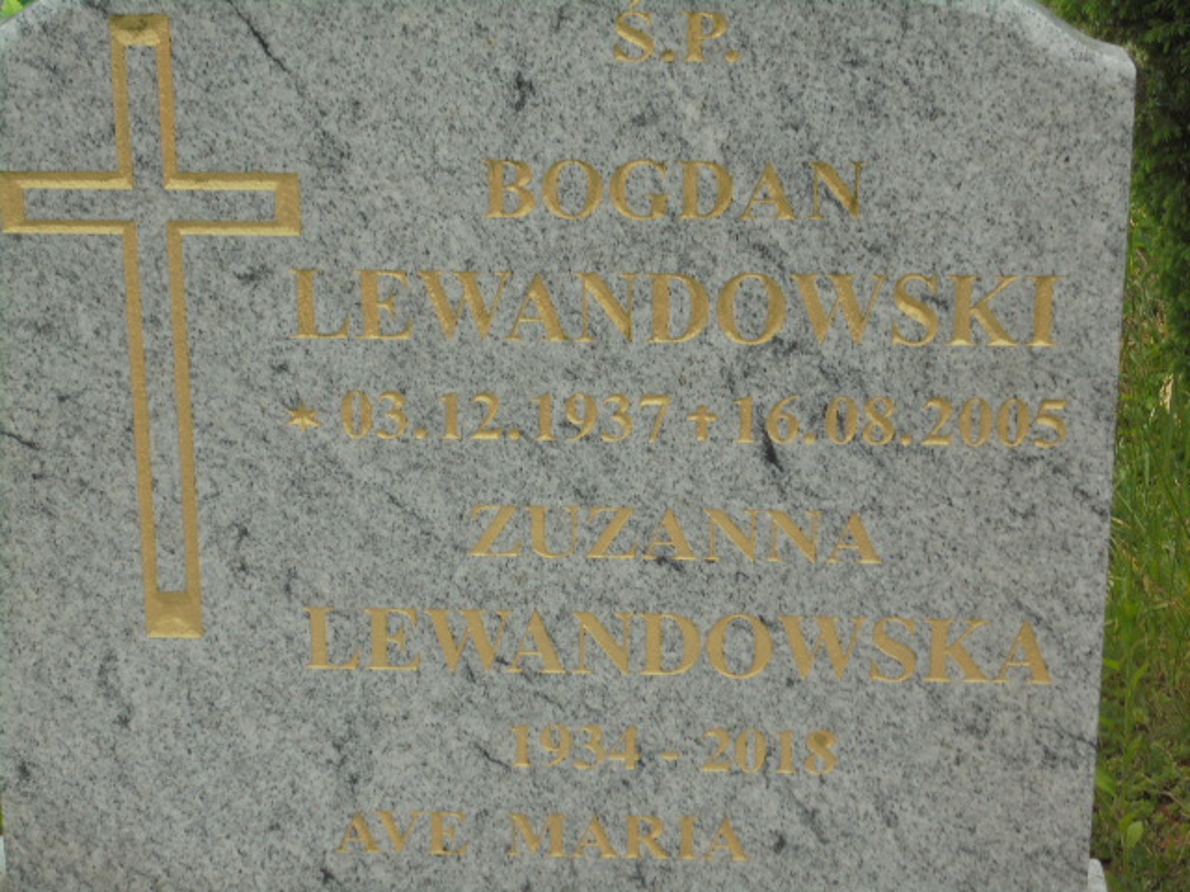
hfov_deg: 23.6
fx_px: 2853
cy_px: 446
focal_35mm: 83
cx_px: 595
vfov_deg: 17.8
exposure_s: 1/60
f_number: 6.7
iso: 100
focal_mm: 14.9
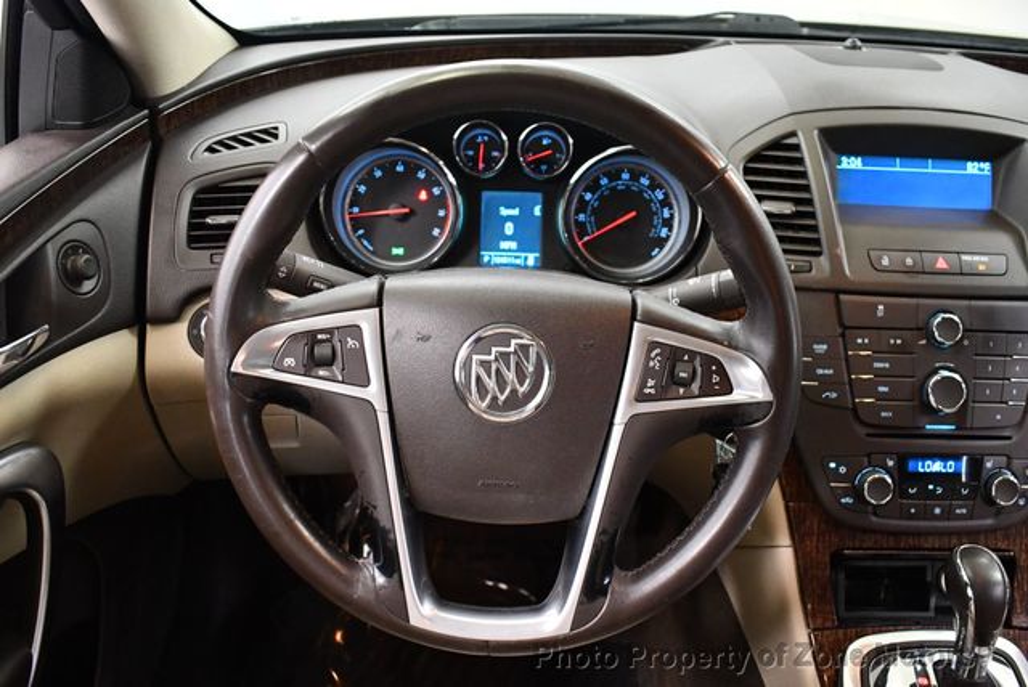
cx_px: 514
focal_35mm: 36
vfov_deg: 36.9
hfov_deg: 53.1
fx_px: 1029
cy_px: 344
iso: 3200
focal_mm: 18
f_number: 3.5
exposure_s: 1/100
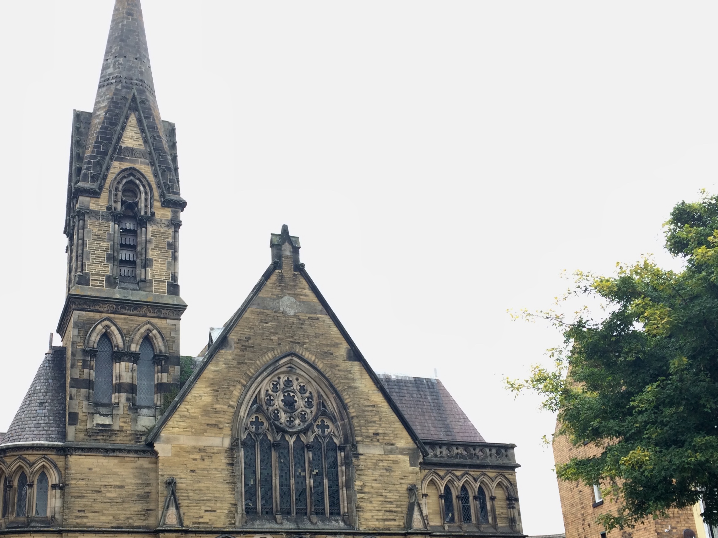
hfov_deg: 46.3
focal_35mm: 40
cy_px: 338
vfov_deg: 35.7
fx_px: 830
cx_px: 255
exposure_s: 1/106
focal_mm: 4.15
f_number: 2.2
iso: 32
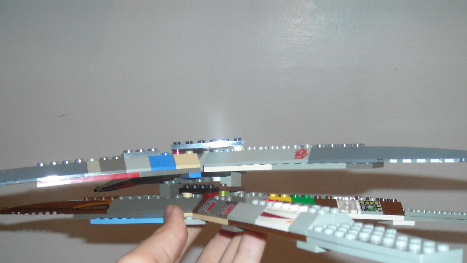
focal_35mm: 53
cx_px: 219
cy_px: 183
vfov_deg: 22.5
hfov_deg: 39.2
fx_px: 656
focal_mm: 5.7
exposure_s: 1/60
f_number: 2.8
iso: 200
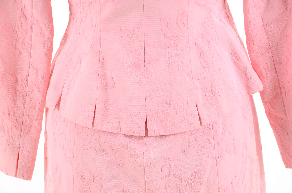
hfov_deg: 13.1
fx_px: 1275
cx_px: 146
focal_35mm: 158
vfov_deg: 8.7
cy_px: 96
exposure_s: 1/60
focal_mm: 105
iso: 160
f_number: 8
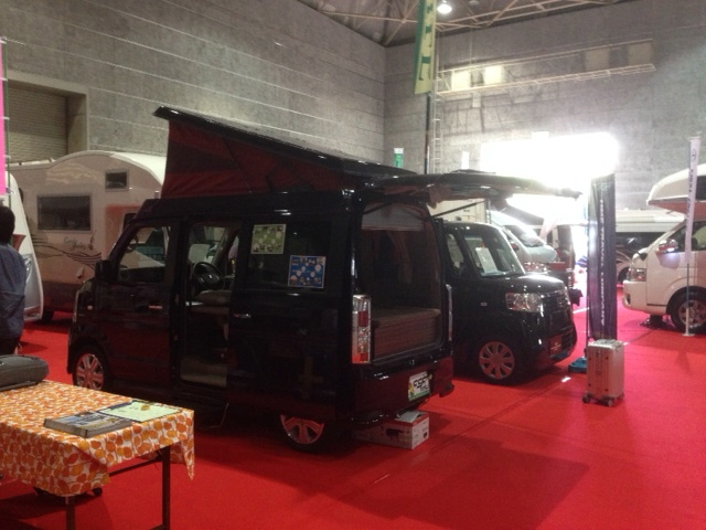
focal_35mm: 33
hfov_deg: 55.4
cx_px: 353
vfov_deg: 42.9
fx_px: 673
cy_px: 265
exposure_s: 1/20
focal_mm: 4.12
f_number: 2.4
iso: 250
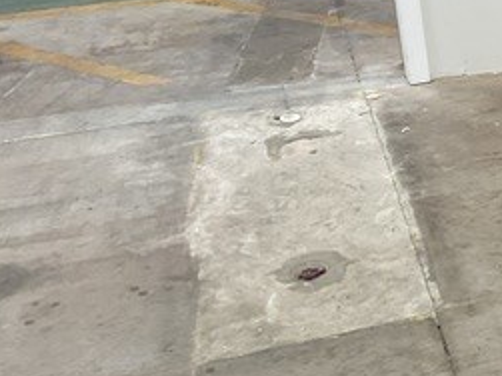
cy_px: 230
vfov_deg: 19.9
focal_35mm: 74
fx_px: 1073
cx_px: 636
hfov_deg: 23.5
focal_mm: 3
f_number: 1.8
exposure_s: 1/60
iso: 100
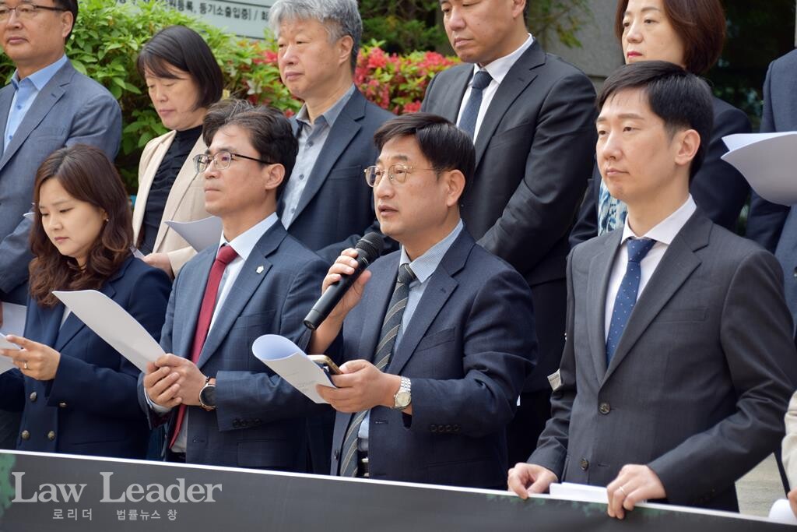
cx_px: 398
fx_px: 2491
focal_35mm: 112
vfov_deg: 12.2
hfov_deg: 18.2
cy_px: 266
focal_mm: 75
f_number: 5.3
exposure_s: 1/100
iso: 100
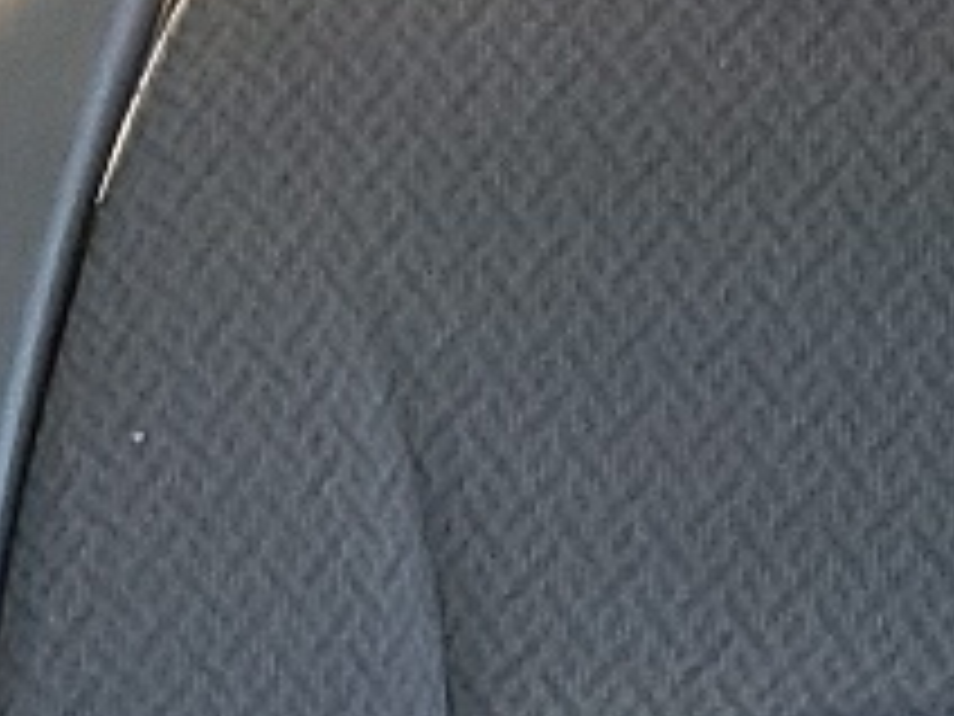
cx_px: -1314
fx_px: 5402
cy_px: 1126
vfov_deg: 7.4
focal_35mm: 196
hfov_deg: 9.1
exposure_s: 1/60.2
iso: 98
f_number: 1.5
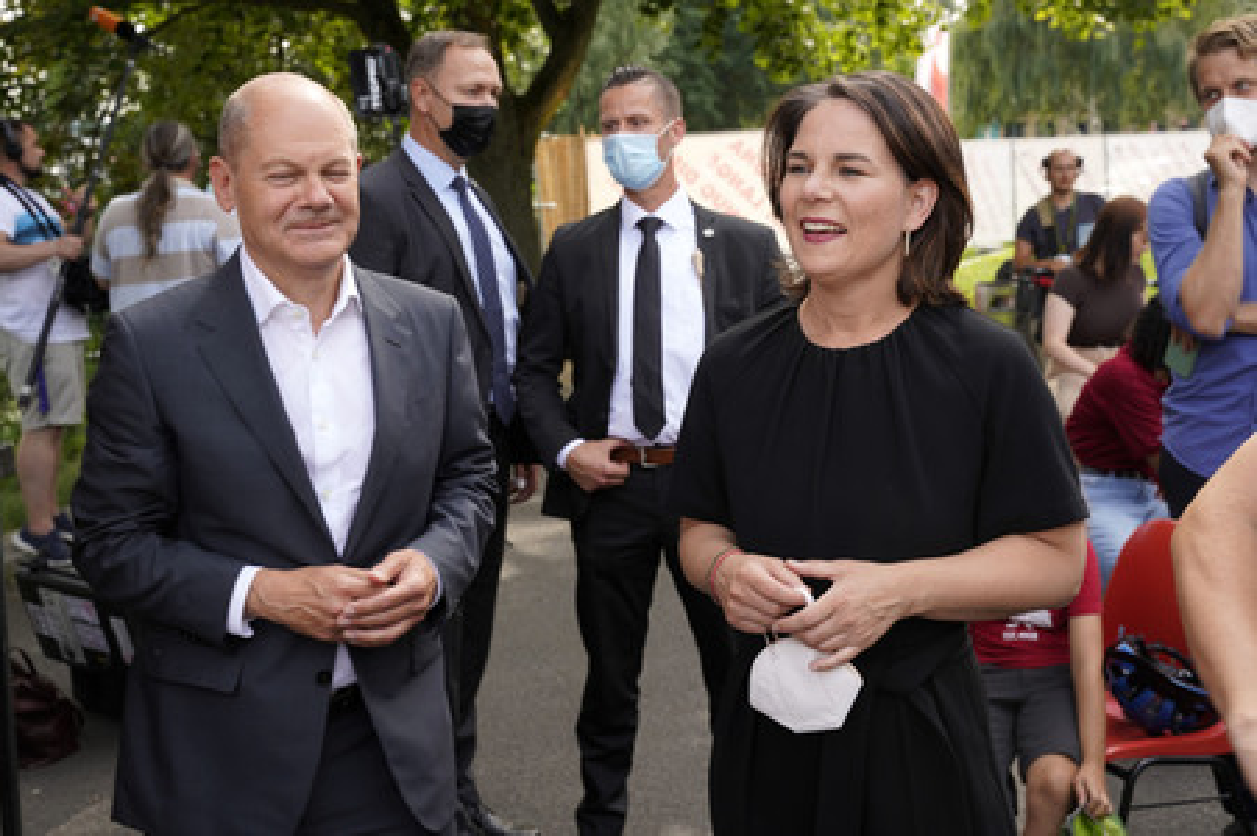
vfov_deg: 32.6
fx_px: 1430
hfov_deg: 47.4
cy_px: 418
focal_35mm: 41
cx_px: 628
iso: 250
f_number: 6.3
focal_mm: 41
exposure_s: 1/200
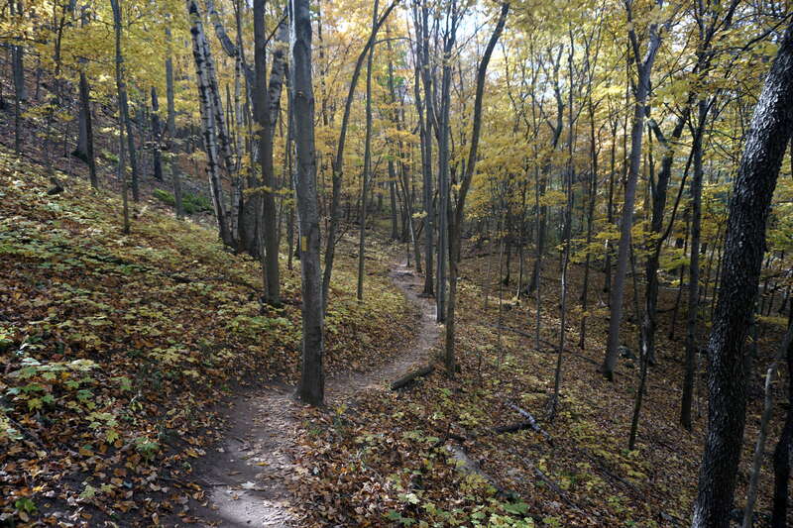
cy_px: 264
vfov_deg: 53.1
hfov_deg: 73.8
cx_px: 396
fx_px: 529
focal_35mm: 24
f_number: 4
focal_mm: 16
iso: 250
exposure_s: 1/160
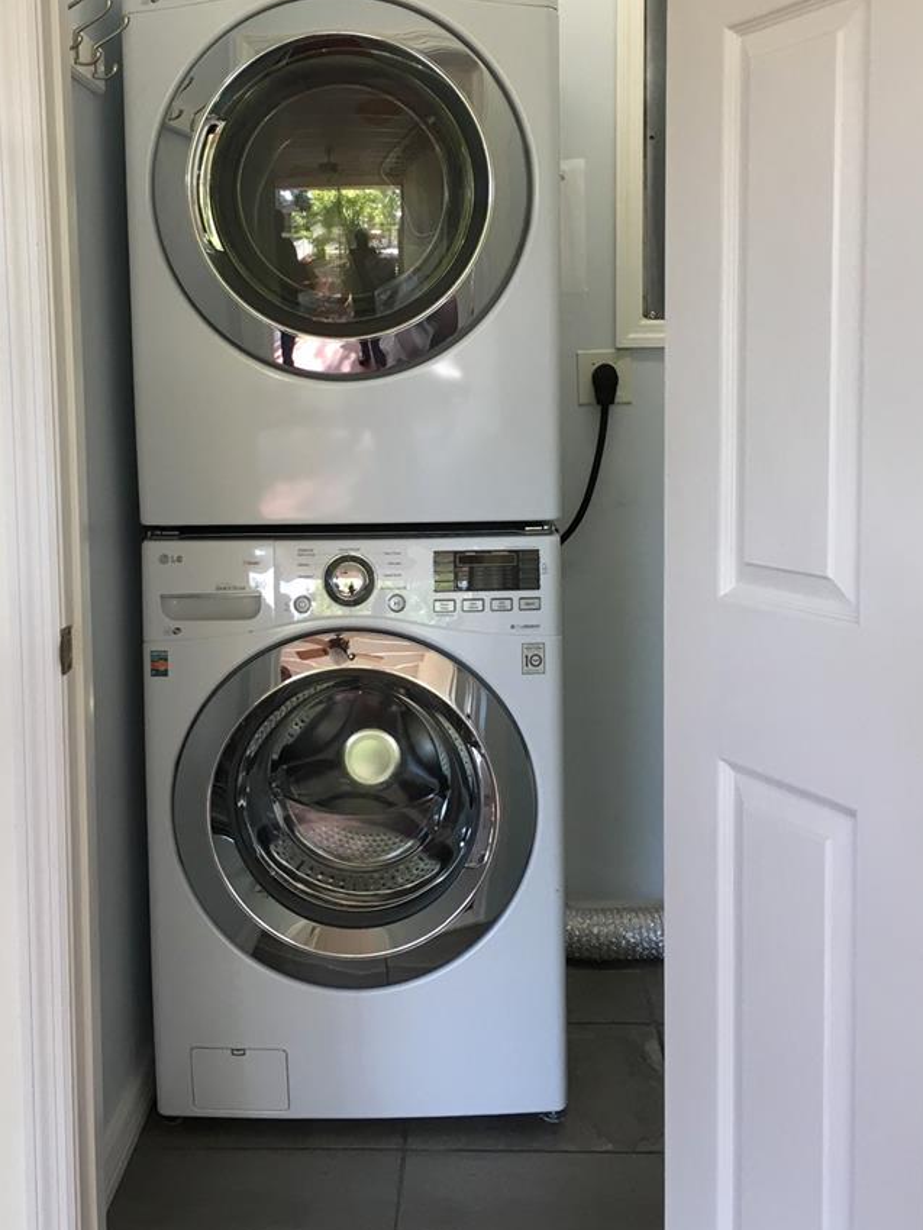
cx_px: 432
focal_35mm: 41
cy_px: 509
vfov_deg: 45.6
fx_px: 1457
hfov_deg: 35.1
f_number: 2.2
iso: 25
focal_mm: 4.15
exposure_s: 1/30
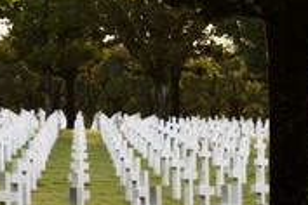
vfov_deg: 3.9
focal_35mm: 355
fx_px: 3037
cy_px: 170
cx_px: 143
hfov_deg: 5.8
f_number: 8
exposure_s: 1/200
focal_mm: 150
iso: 400
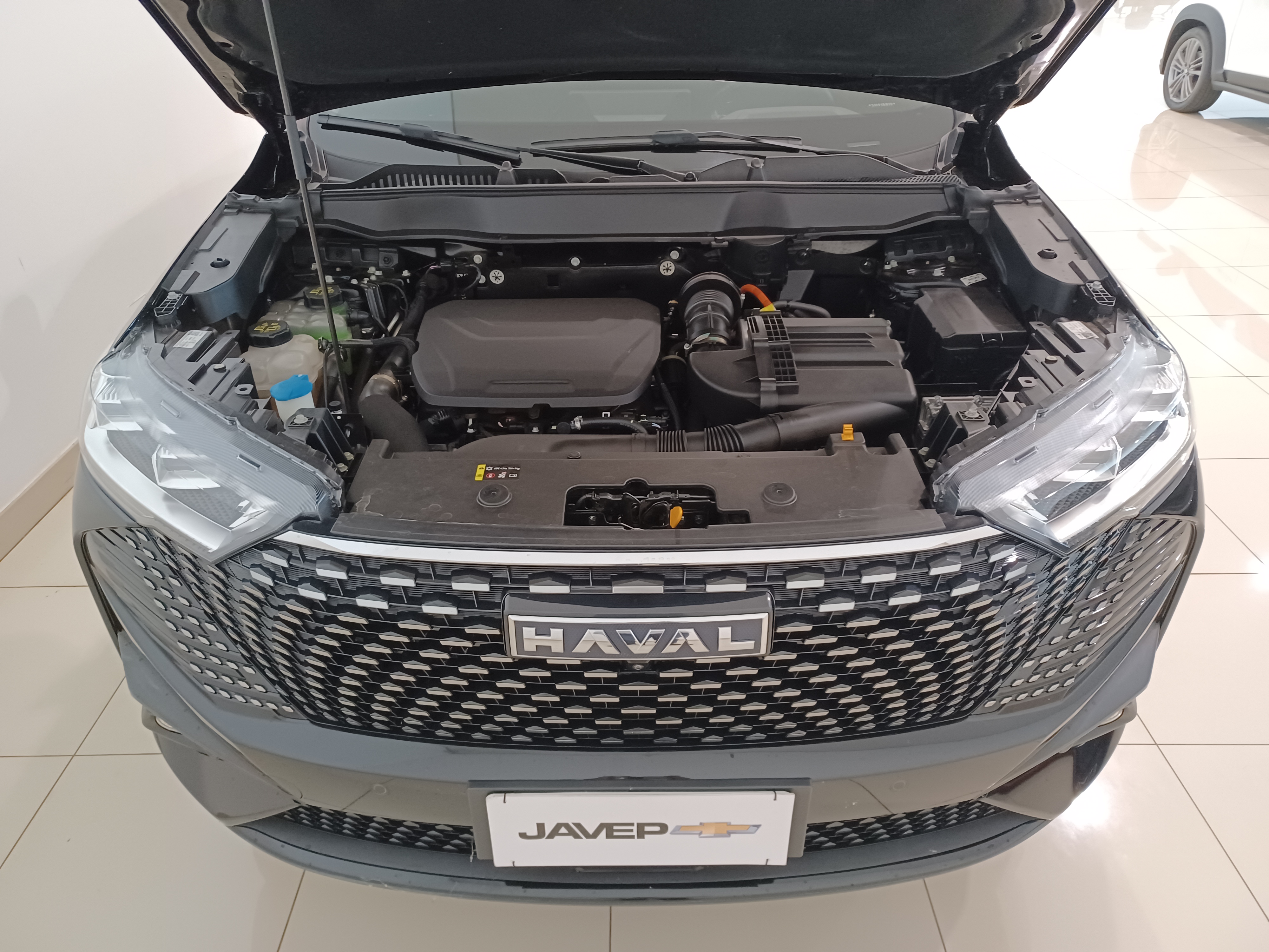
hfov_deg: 69.4
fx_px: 916
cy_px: 476
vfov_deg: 54.9
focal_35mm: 25
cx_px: 634
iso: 400
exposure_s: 1/24
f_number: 1.8
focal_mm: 4.6
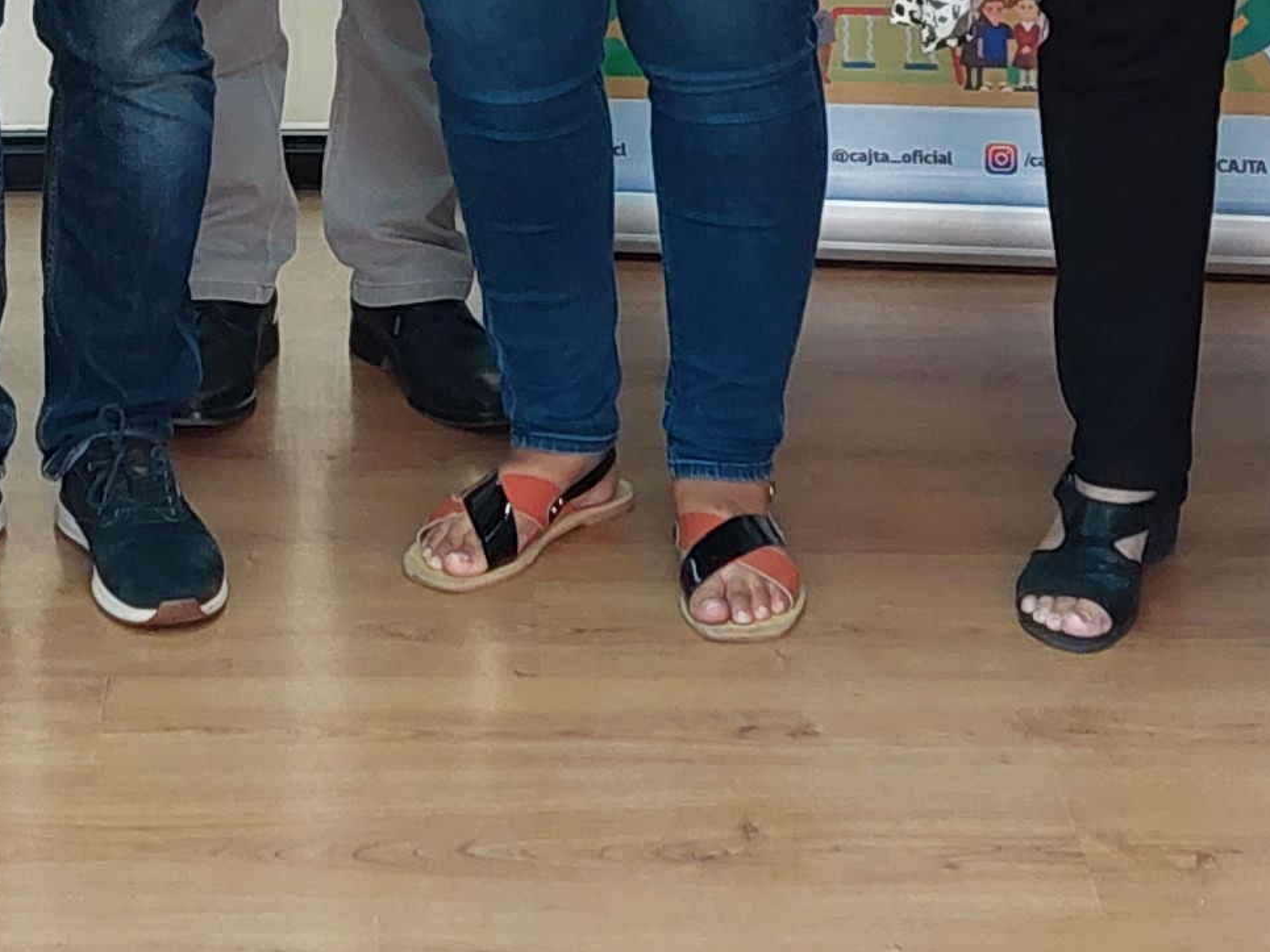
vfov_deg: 12.1
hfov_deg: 17.0
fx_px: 4220
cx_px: 254
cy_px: -626
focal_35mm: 115
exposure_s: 1/50
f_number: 1.8
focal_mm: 5.23
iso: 200
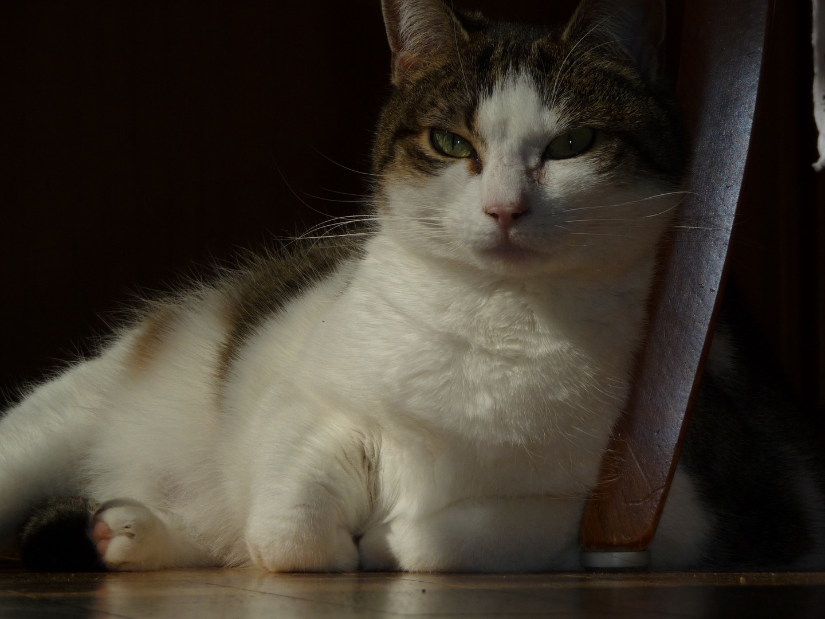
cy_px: 310
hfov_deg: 10.5
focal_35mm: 189
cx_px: 412
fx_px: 4504
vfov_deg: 7.9
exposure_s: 1/250
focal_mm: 32.3
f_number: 11
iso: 100
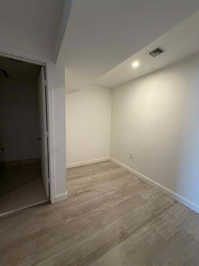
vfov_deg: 102.1
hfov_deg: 85.7
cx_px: 100
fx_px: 107
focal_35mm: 14
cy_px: 133
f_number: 2.2
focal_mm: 2.22
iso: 320
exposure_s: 1/60
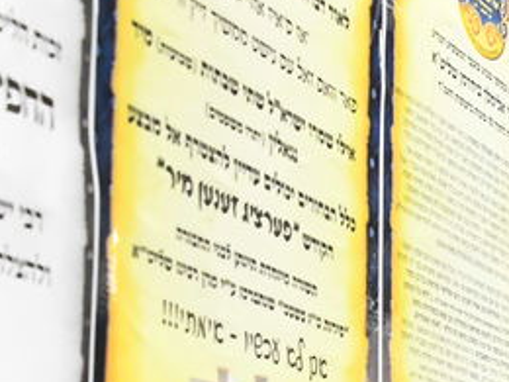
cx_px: 850
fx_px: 2132
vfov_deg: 9.8
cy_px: 618
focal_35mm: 145
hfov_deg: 12.6
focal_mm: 28
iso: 3200
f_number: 5
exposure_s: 1/125
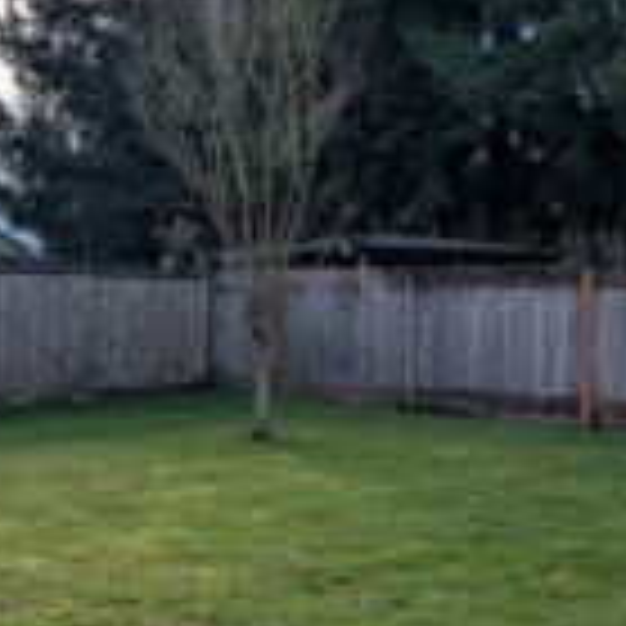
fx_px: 1248
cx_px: 180
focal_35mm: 61
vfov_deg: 28.1
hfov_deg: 27.9
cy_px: 340
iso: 16
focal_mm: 6.9
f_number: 1.68
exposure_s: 1/1792
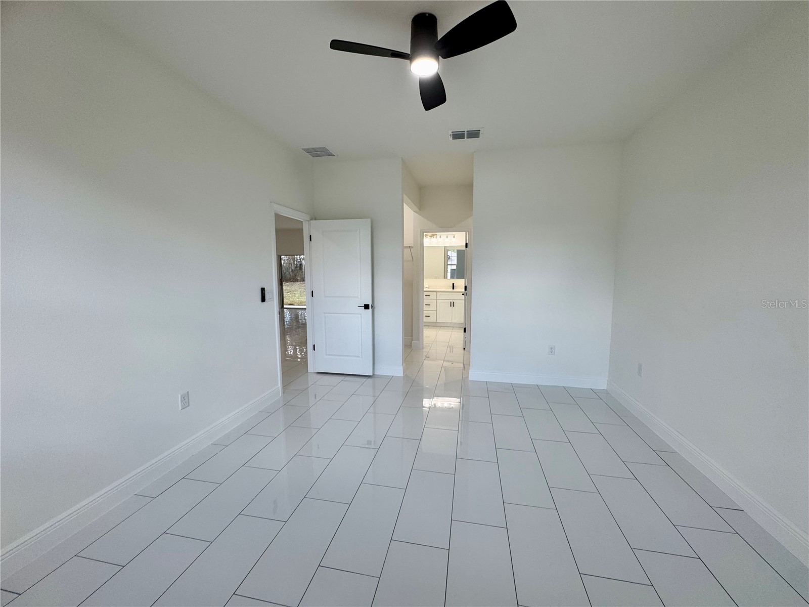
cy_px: 304
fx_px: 327
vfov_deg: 85.7
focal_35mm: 14
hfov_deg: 102.1
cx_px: 404
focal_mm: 2.22
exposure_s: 1/120
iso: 64
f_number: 2.2
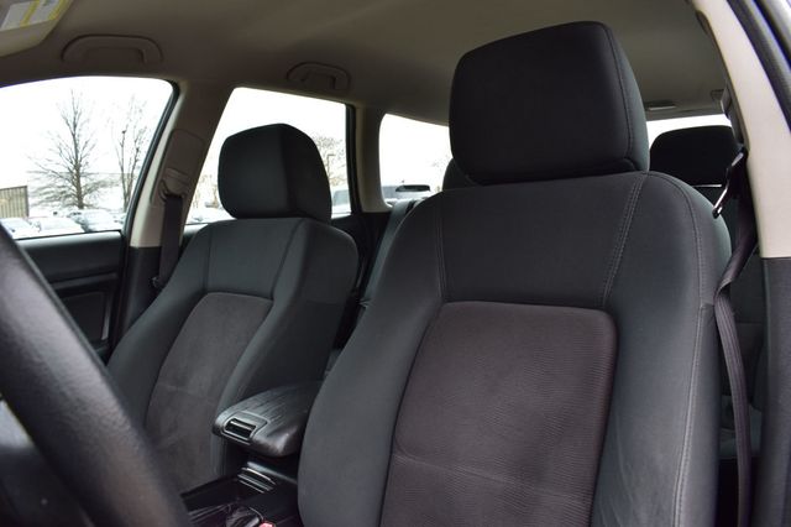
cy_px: 264
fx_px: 593
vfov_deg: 47.9
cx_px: 396
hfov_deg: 67.4
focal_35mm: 27
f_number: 9
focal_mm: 18
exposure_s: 1/125
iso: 400
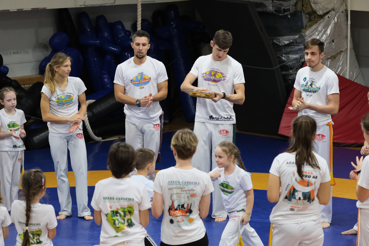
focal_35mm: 165
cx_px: 184
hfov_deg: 12.5
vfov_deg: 8.3
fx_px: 1691
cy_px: 123
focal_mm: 110.3
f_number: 4.2
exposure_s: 1/320
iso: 5000
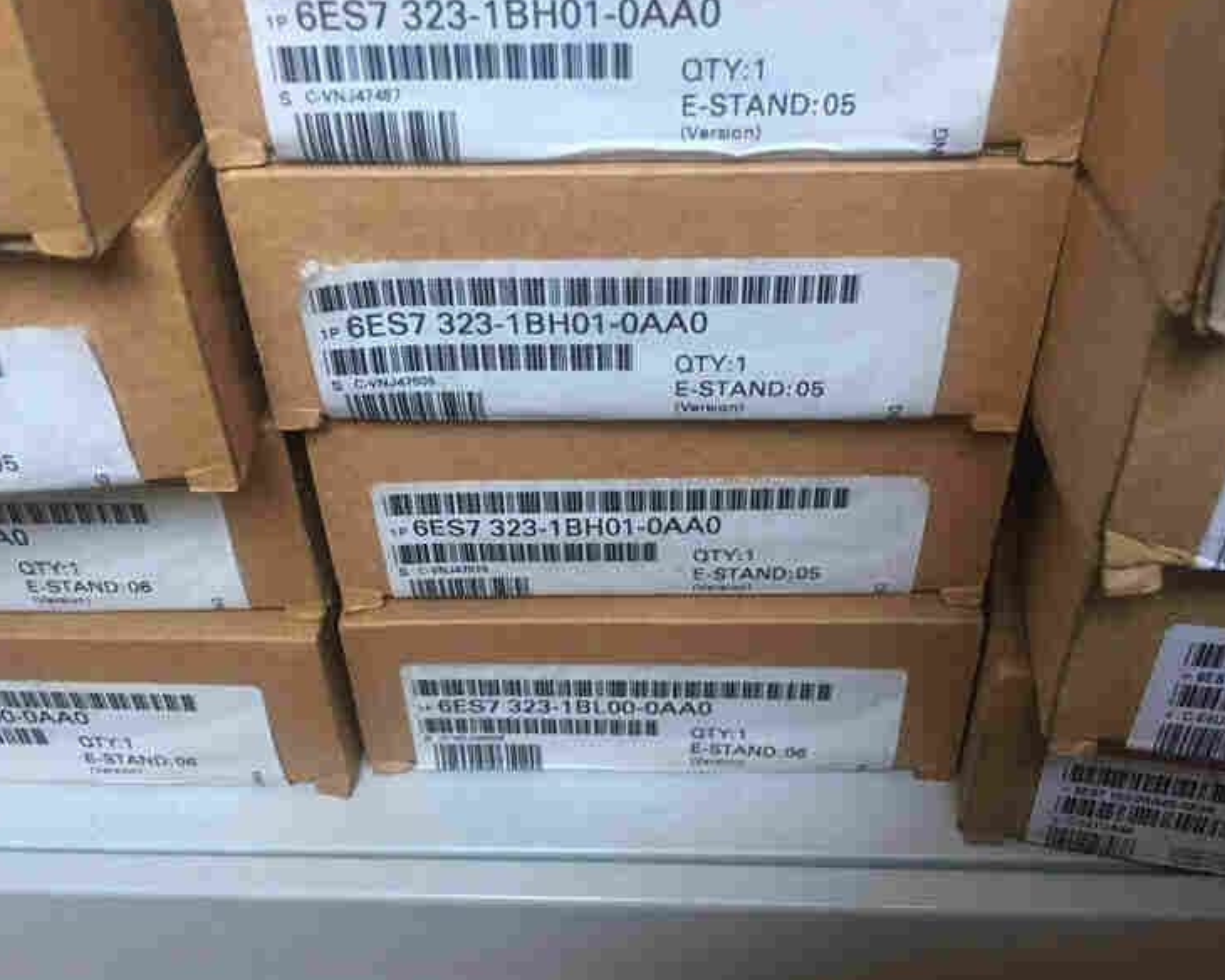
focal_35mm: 31
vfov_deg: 47.1
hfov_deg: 57.2
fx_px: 1124
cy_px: 485
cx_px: 601
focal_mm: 4.15
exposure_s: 1/10
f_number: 2.2
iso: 100
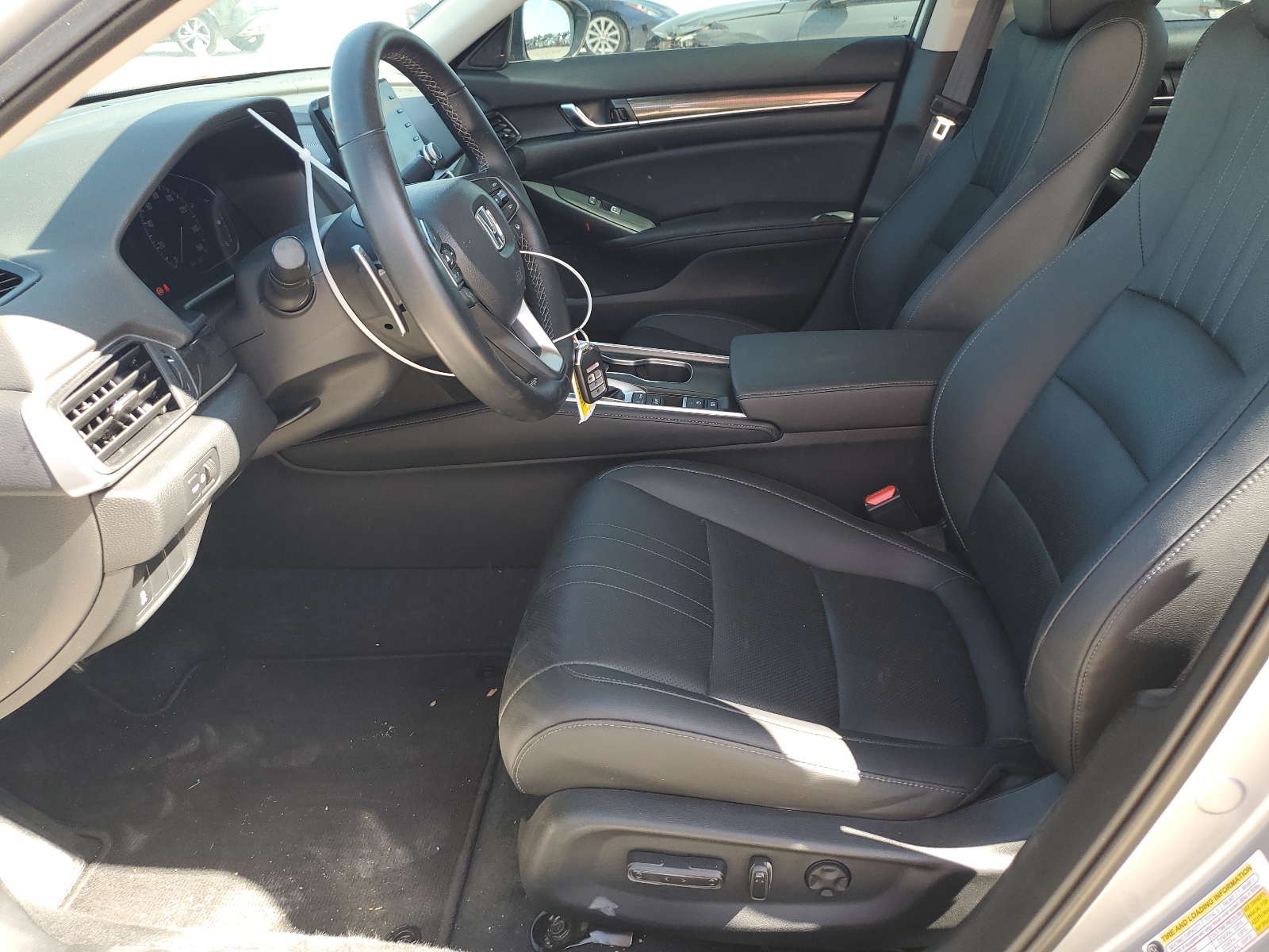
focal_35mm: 26
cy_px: 476
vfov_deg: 53.1
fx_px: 953
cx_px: 634
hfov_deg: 67.3
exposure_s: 1/161
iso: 50
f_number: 1.5
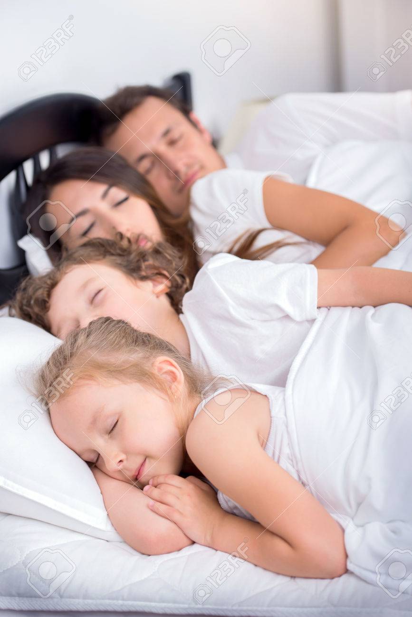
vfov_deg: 22.1
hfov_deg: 14.9
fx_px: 1579
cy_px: 308
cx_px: 206
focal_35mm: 92
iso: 100
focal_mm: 92
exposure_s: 1/125
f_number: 4
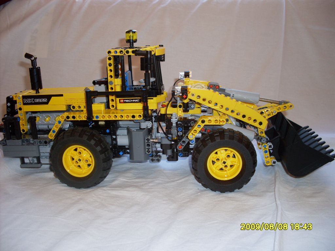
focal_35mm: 38
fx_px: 368
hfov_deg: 49.0
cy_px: 126
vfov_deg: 37.7
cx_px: 168
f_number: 2.8
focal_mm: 6.3
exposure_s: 1/45
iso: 100
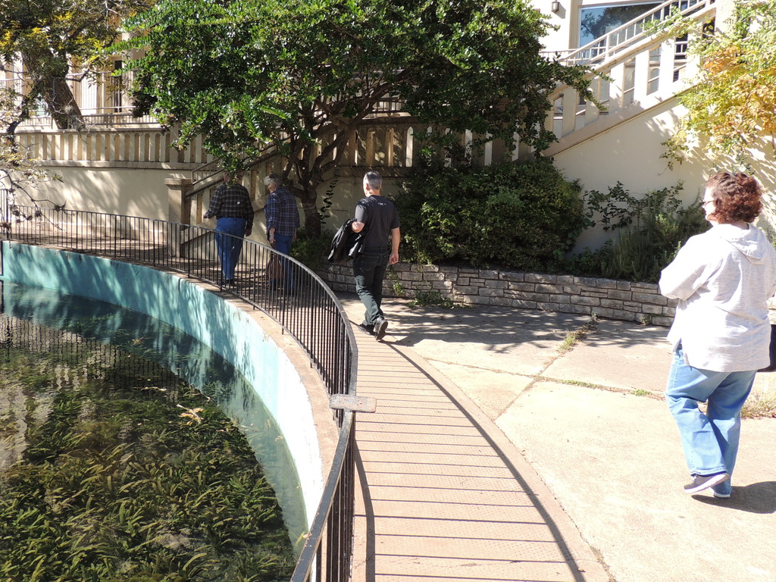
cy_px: 232
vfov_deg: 46.5
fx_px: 673
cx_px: 319
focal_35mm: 30
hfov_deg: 59.6
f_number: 3
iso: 100
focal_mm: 4.3
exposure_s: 1/400
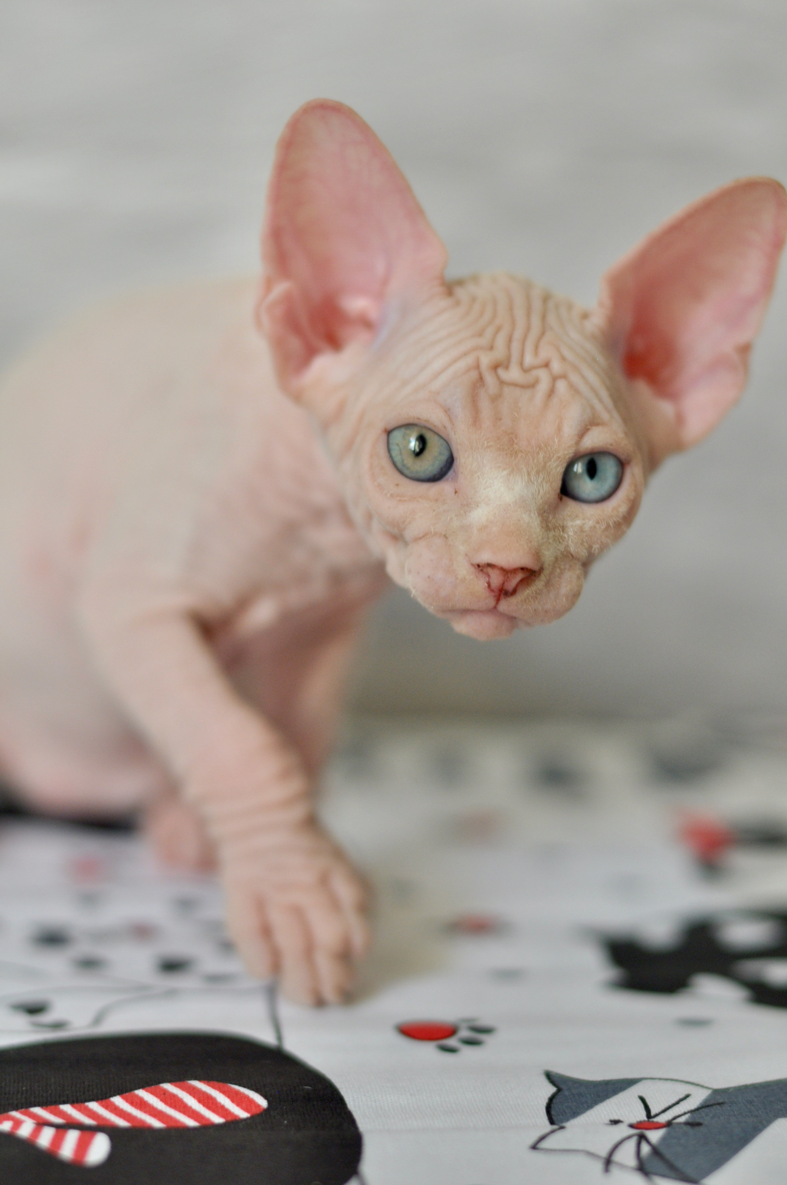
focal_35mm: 75
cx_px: 394
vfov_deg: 27.0
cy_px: 592
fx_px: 2466
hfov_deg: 18.1
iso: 500
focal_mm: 50
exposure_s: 1/400
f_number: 2.2
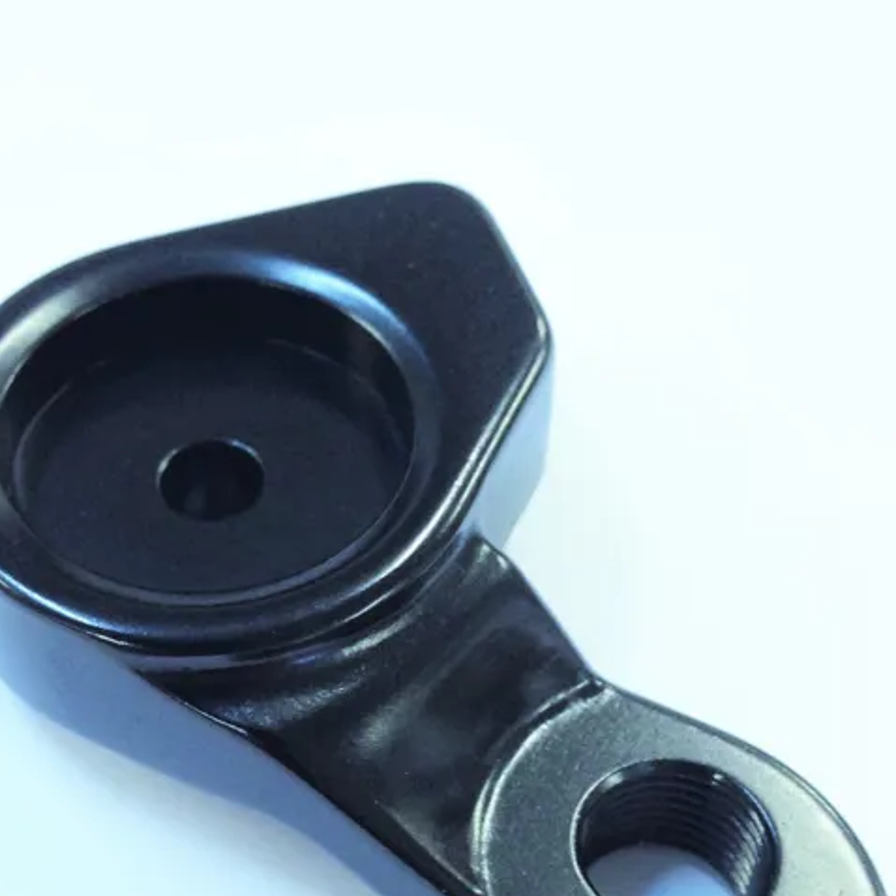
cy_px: 632
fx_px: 1903
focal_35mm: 65
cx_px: 390
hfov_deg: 26.5
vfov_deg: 26.3
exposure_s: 1/20
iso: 125
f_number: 2.4
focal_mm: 4.12
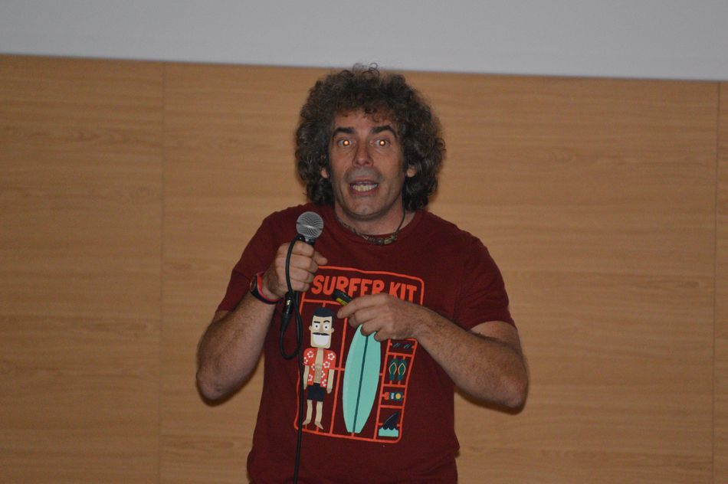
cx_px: 364
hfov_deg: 4.6
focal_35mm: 450
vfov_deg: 3.1
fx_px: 9093
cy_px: 242
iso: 3200
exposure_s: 1/60
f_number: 5.6
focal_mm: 300
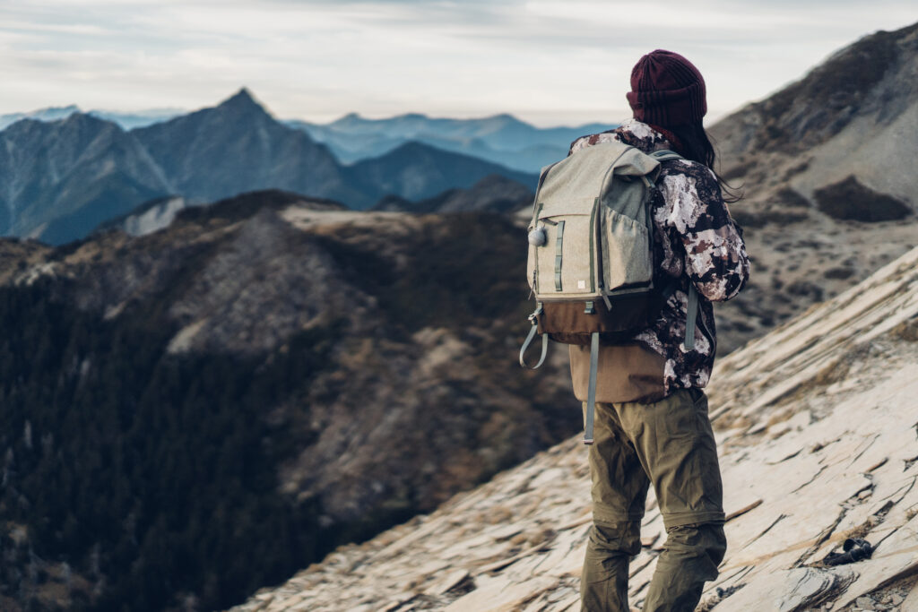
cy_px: 306
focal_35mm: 55
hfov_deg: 36.2
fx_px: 1403
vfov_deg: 24.6
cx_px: 459
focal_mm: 55
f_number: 1.8
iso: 1600
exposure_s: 1/8000
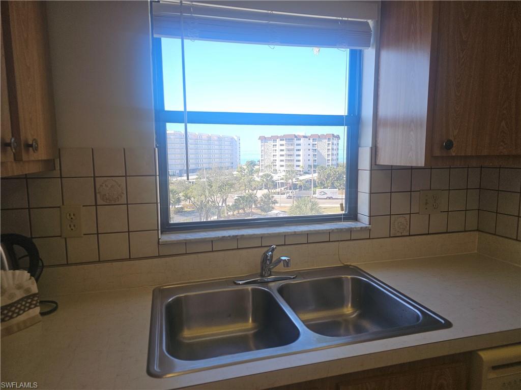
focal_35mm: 23
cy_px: 195
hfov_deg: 73.9
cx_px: 260
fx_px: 346
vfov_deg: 58.9
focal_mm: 6.3
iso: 10
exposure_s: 1/120
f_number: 1.7
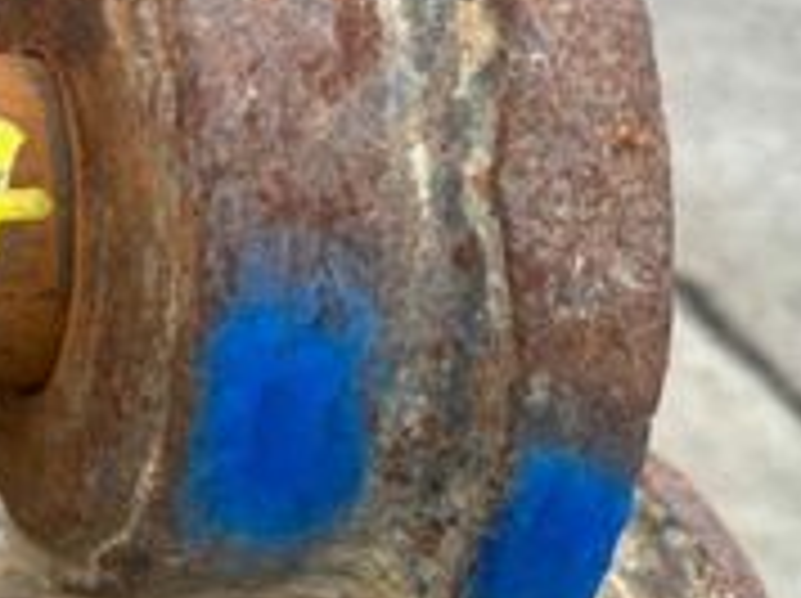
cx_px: -477
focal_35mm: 81
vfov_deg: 18.1
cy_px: 148
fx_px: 1872
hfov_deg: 20.0
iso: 80
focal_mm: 6.86
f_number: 1.78
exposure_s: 1/1562
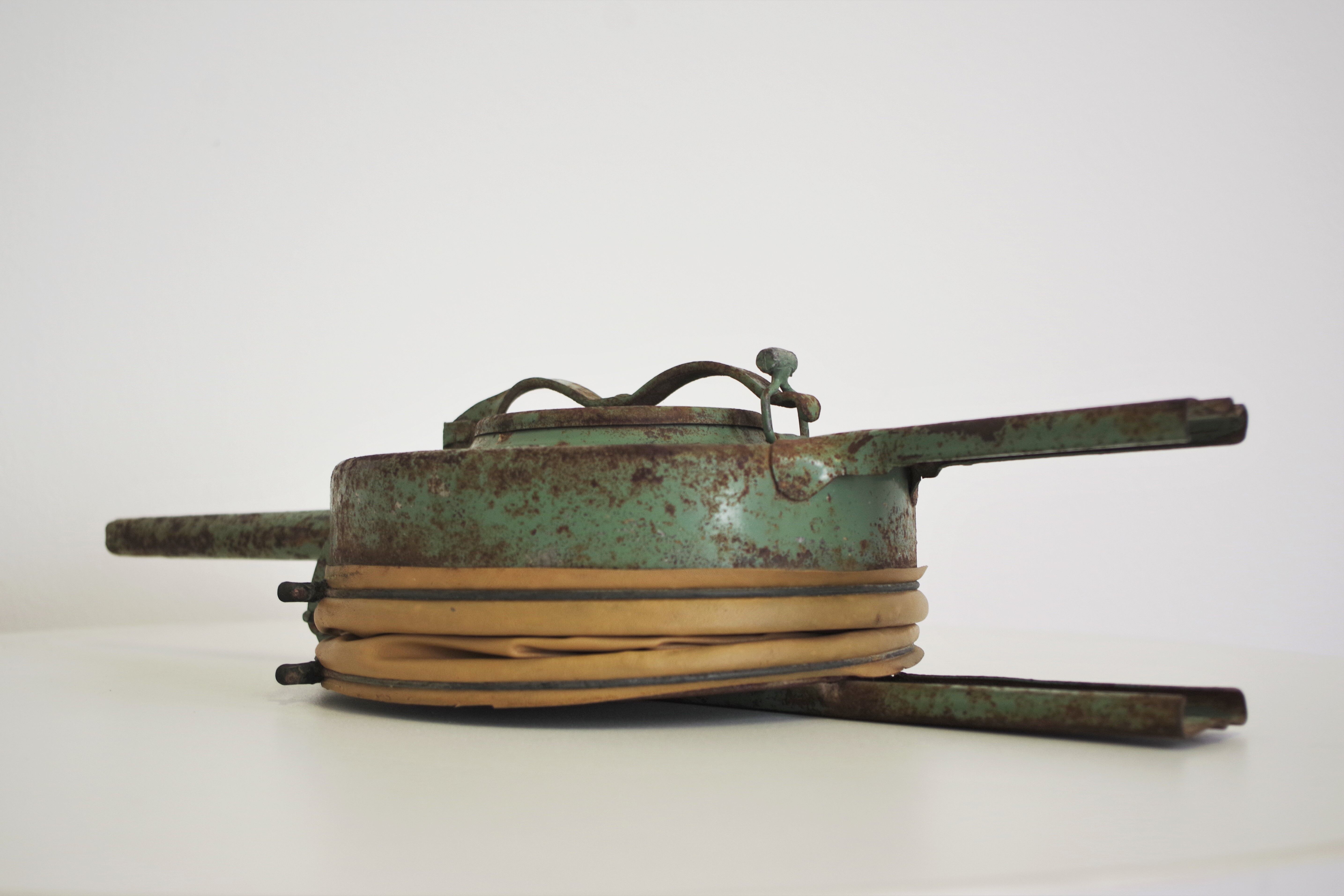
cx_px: 672
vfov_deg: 27.5
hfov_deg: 40.3
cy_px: 448
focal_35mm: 49
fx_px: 1829
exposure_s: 1/60
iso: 200
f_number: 4
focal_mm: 32.5
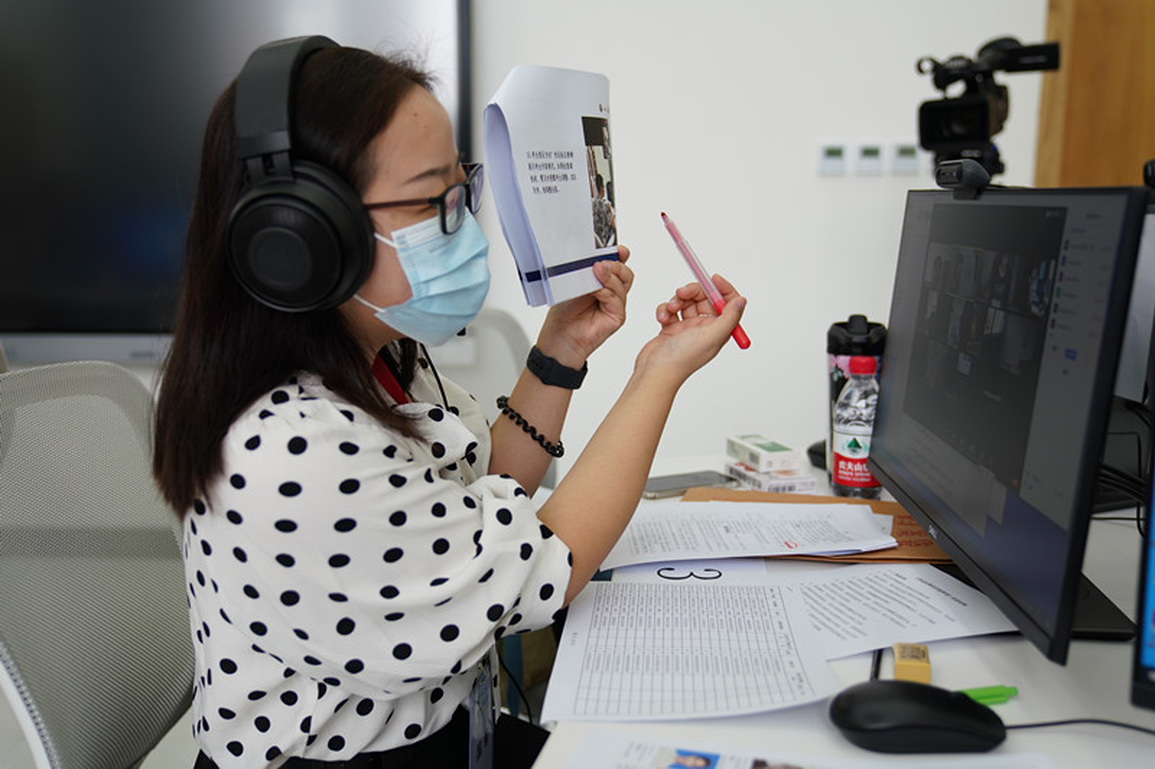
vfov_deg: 37.8
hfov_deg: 54.4
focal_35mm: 35
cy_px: 384
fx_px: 1123
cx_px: 578
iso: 200
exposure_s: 1/125
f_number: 2.8
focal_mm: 35
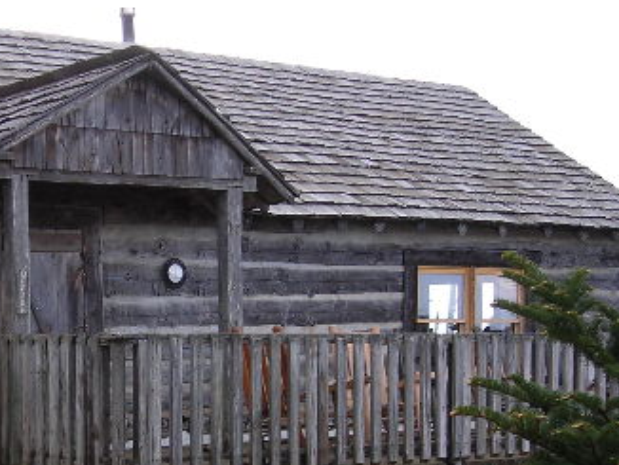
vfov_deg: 17.1
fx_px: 1539
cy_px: 336
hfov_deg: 22.3
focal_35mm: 86
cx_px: 93
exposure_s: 1/115
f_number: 3.2
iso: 50
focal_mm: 6.3
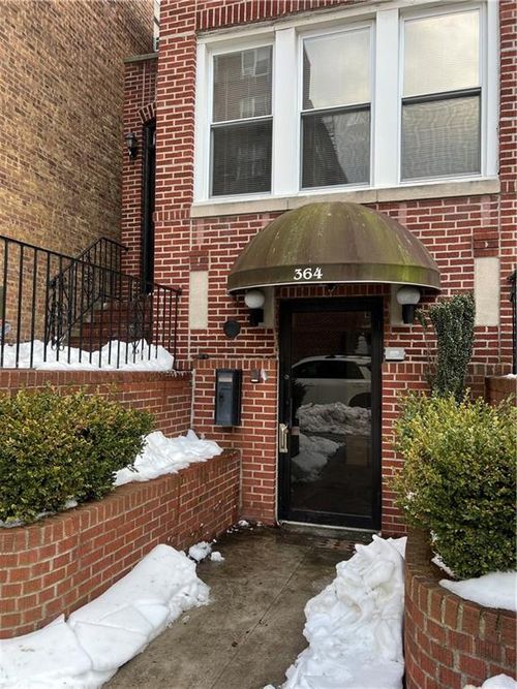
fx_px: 518
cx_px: 258
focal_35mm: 26
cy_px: 344
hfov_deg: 53.0
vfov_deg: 67.3
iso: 32
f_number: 1.5
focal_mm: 5.7
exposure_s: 1/133
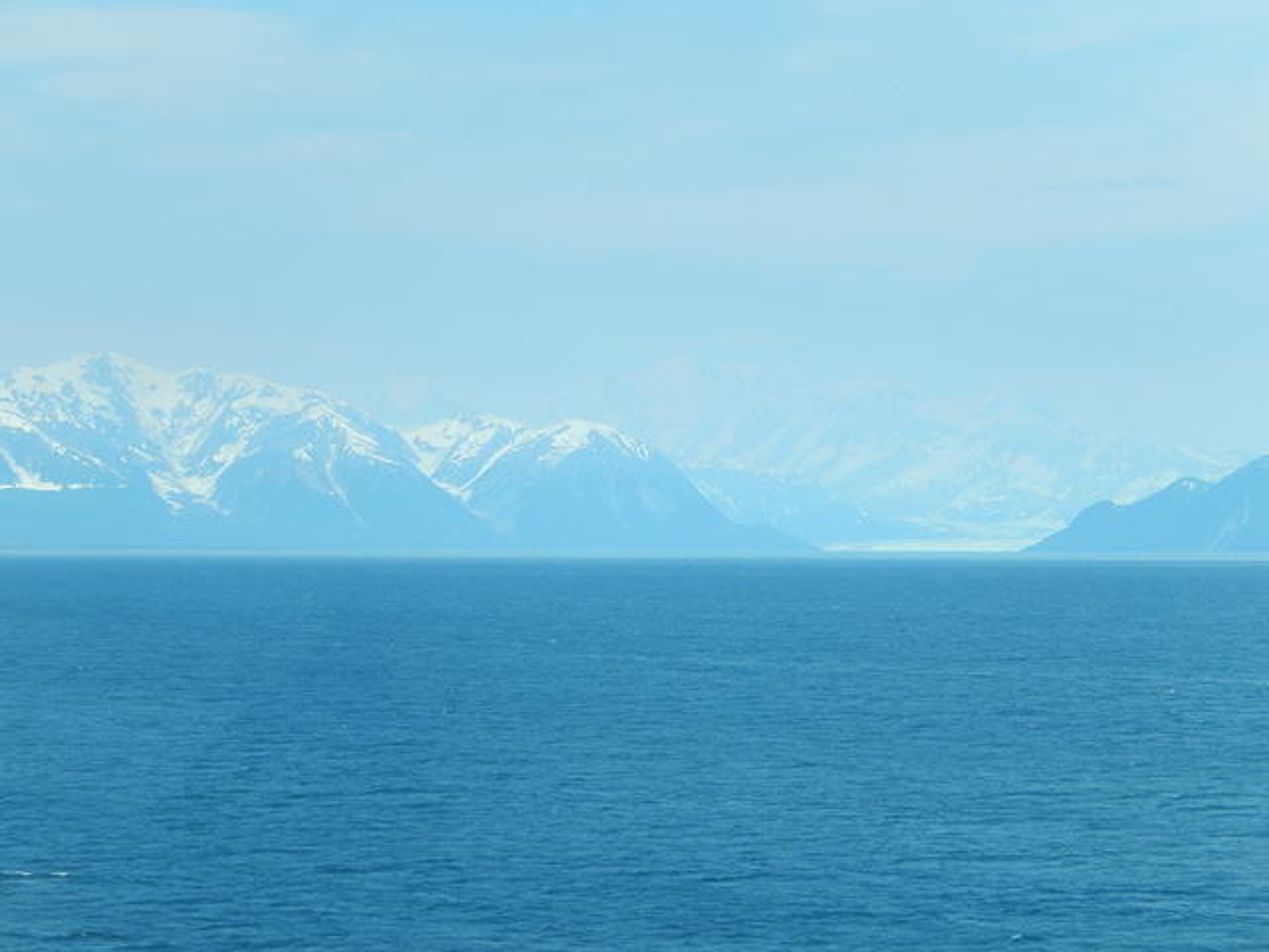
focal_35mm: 117
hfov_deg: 16.8
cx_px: 634
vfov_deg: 12.7
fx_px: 4289
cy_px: 476
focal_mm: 21
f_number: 5.5
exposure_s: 1/125
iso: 125
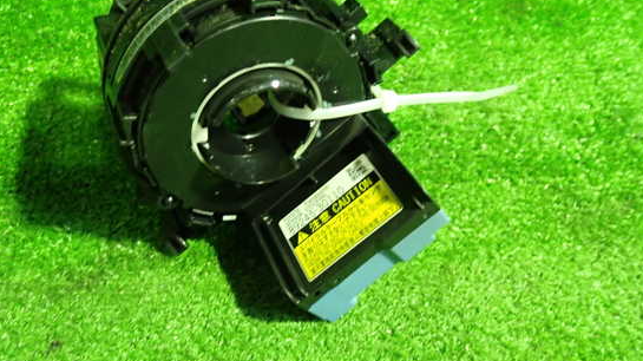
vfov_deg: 32.8
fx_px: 614
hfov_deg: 55.2
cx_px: 294
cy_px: 163
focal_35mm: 36
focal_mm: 5.4
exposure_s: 1/30
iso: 640
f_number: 2.3
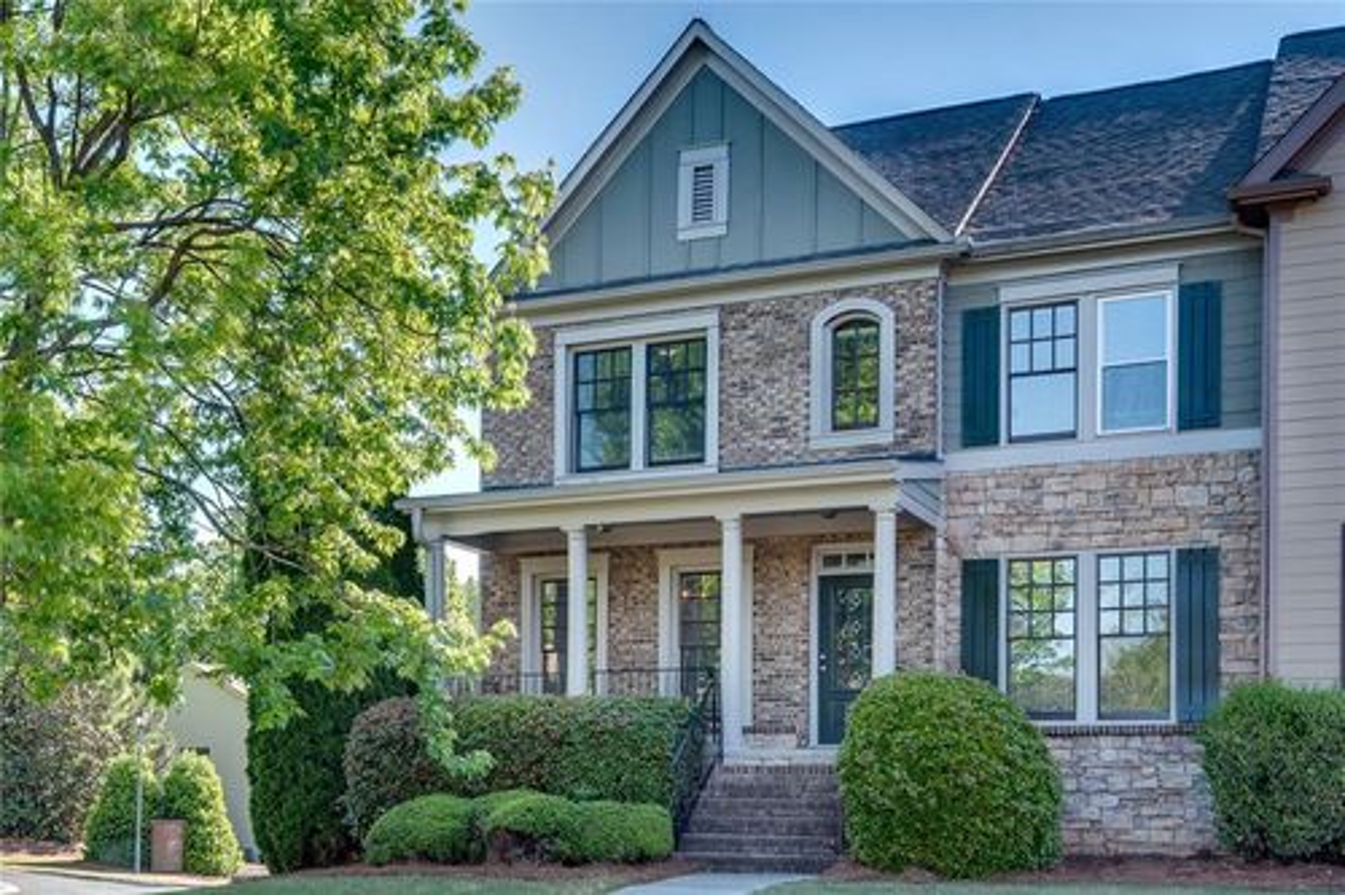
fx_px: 1307
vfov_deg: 37.8
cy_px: 448
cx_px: 672
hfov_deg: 54.5
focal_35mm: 35
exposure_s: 1/60
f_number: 8
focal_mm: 35
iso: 100
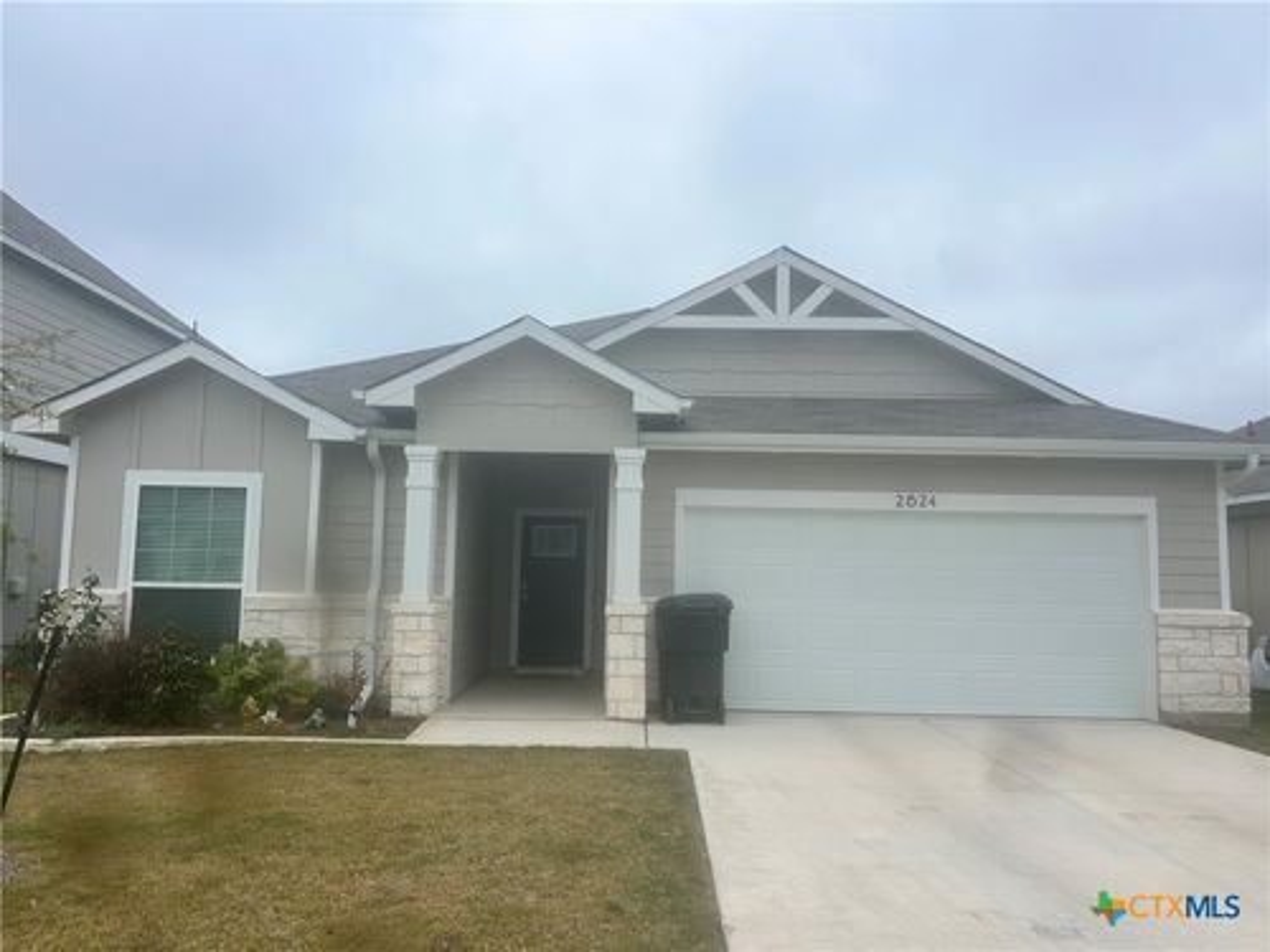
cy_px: 476
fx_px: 954
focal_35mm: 26
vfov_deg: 53.1
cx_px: 635
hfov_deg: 67.3
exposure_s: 1/2404
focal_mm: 5.7
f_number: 1.5
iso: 50
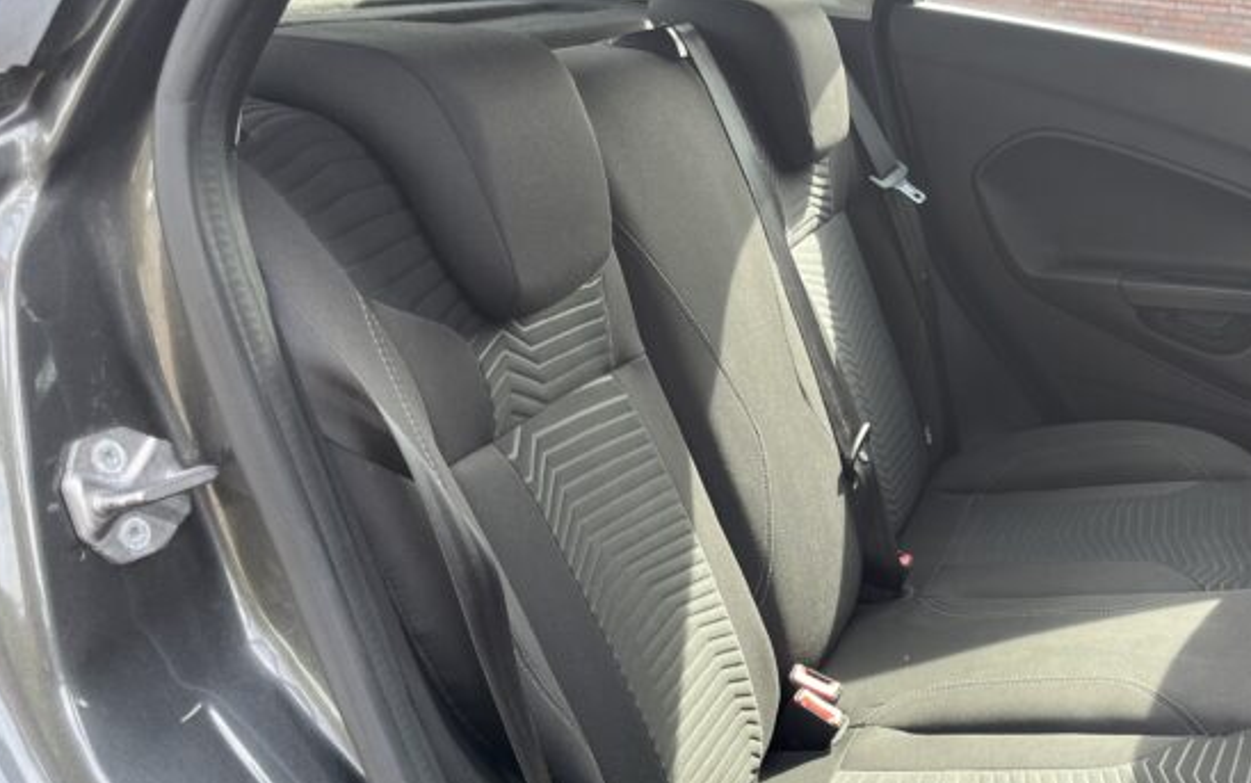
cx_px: 872
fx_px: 1364
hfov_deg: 48.1
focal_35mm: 40
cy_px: 494
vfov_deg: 31.9
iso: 32
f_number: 1.6
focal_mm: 5.1
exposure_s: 1/123
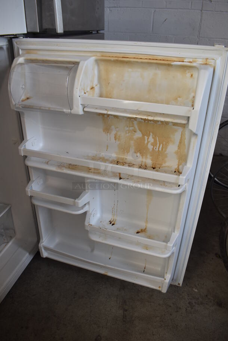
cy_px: 170
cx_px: 114
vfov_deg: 67.3
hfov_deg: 48.0
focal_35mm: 27
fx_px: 256
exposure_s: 1/125
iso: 400
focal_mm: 18
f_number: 5.6
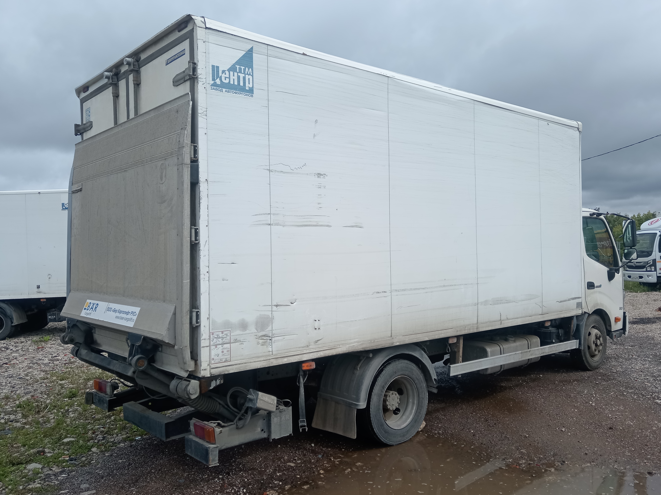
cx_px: 338
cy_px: 252
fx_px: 592
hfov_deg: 58.3
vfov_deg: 45.4
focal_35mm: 31
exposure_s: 1/1041
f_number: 1.9
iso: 100
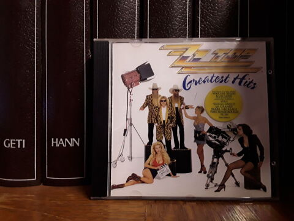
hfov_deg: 65.3
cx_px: 147
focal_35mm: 27
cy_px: 110
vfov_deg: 51.4
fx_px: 229
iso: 200
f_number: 1.9
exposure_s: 1/17
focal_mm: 2.91
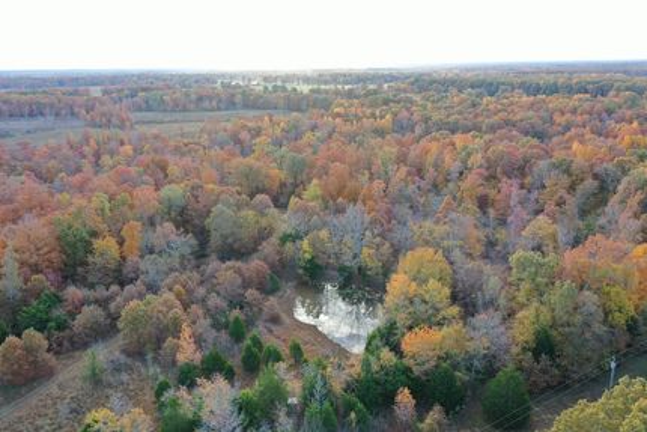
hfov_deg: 65.5
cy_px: 216
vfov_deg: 46.4
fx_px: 503
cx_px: 324
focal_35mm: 28
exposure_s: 1/60
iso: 100
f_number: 3.5
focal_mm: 10.26
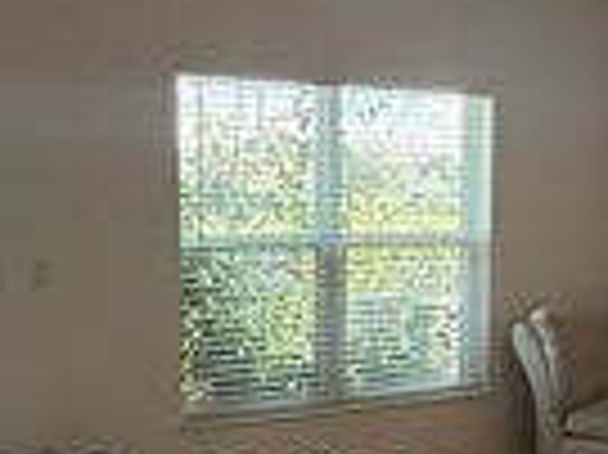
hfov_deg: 26.7
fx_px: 1281
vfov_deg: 20.0
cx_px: 254
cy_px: 328
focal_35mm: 73
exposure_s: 1/120
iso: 100
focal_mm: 2.22
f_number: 2.2
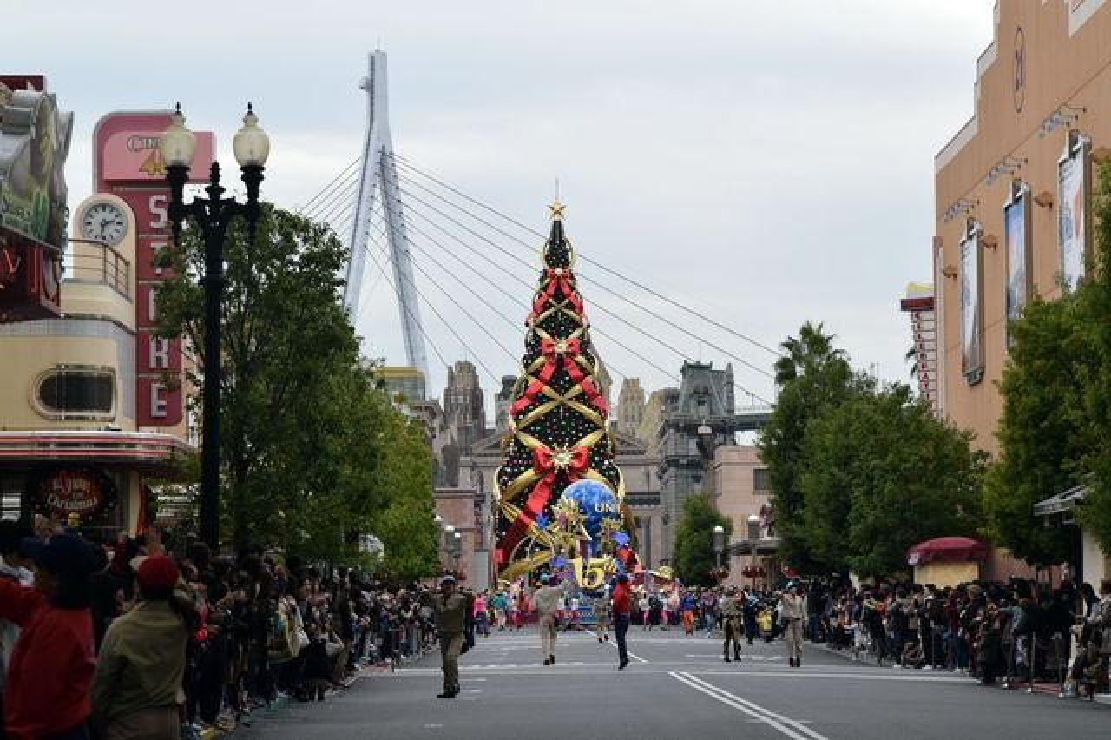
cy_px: 370
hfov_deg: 18.2
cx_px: 556
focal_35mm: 112
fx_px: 3470
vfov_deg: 12.2
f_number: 7.1
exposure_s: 1/2000
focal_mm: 75
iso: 1600
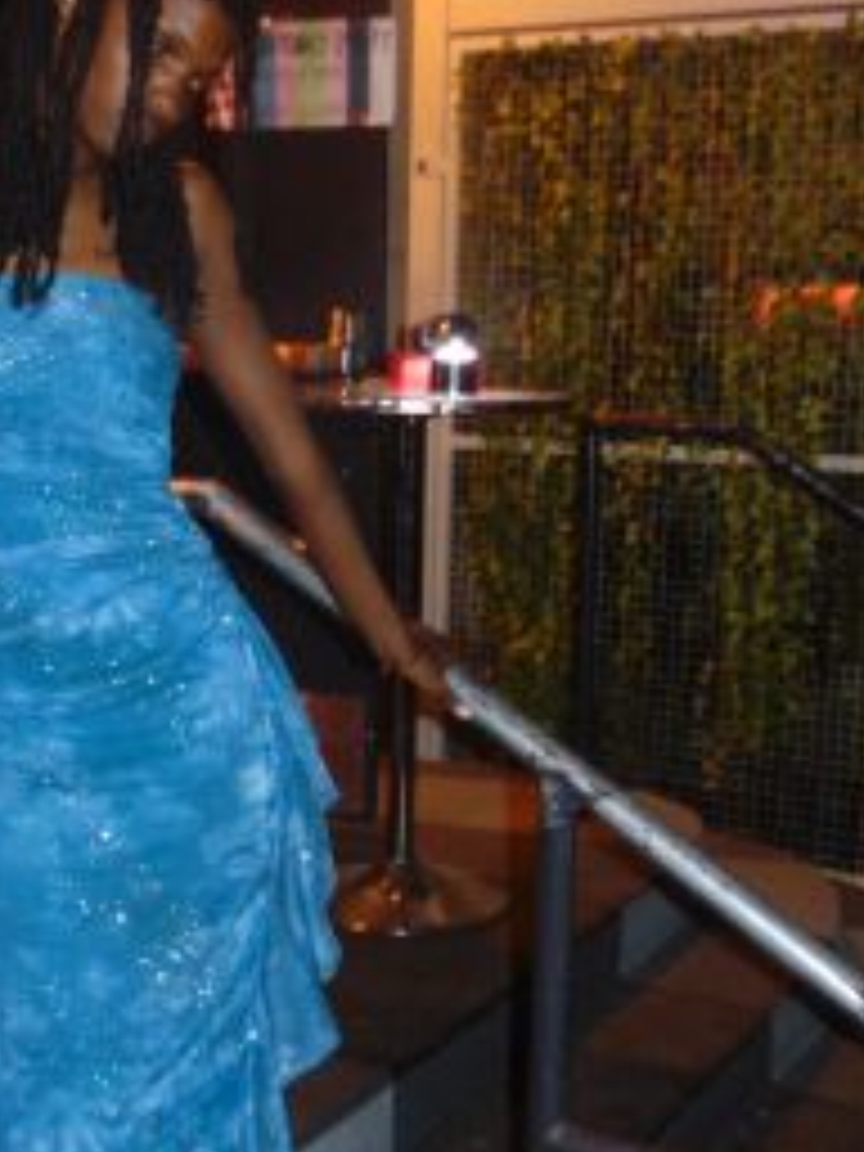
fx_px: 1731
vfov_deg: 36.7
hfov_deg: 28.0
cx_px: 342
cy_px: 659
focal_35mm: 52
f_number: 3
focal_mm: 4.5
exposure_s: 1/8
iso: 200
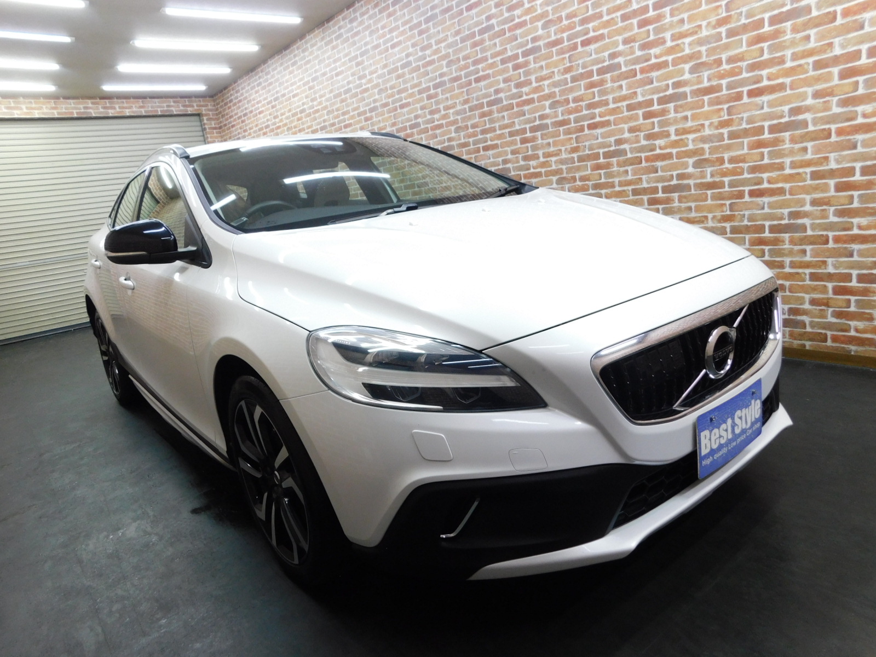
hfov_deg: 73.9
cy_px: 328
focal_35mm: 23
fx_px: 582
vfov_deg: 58.9
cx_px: 438
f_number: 3
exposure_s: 1/30
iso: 220
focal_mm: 4
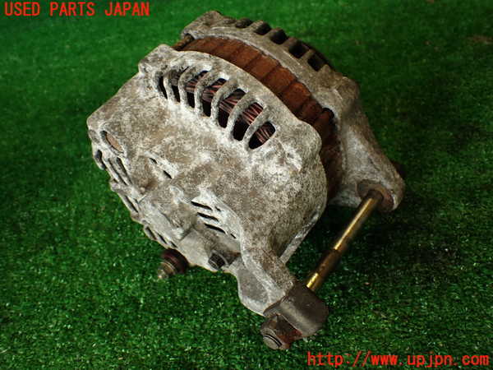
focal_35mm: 32
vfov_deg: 44.2
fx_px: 456
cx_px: 246
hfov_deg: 56.8
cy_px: 185
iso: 100
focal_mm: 5.79
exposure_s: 1/60
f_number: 2.4
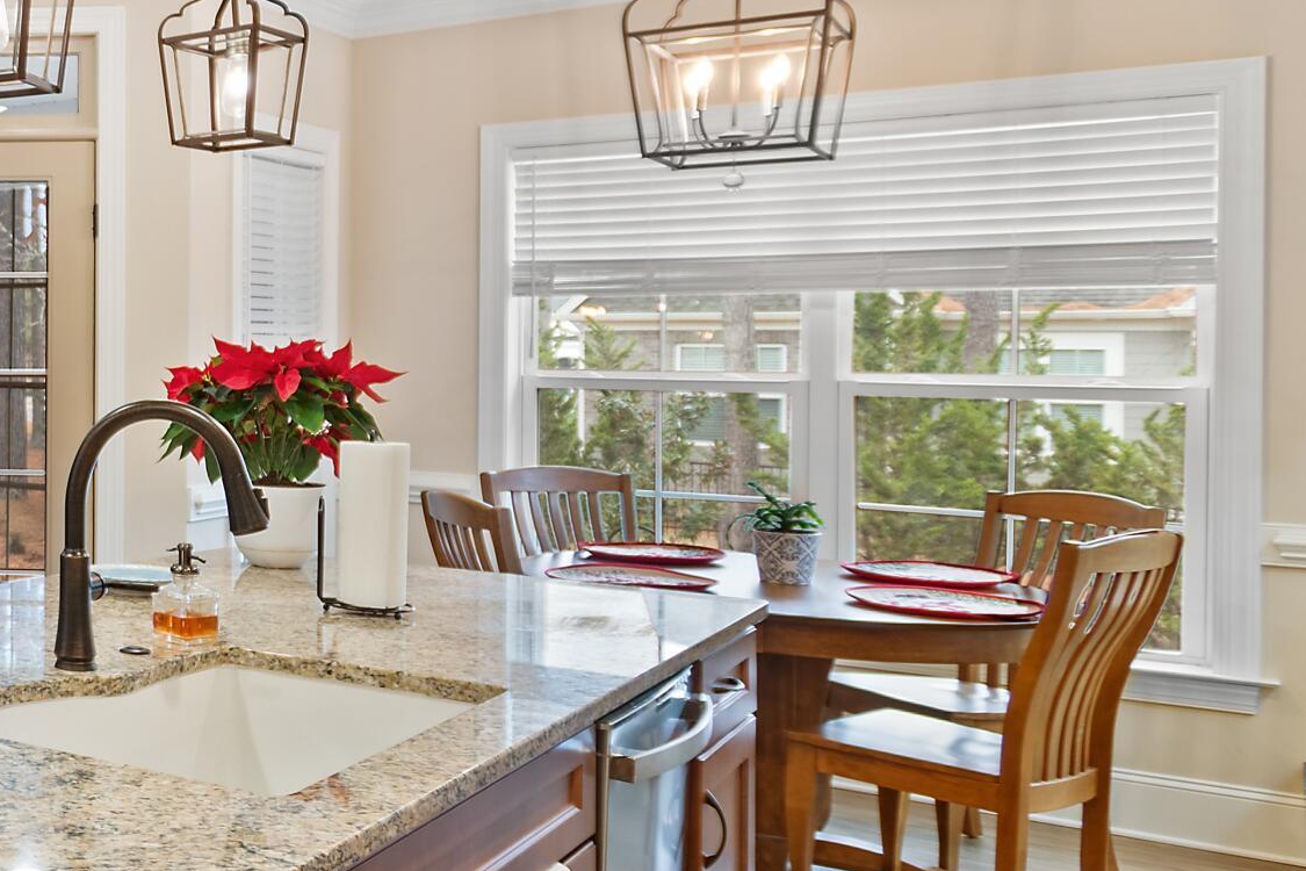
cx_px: -366
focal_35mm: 40
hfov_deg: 34.9
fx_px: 1451
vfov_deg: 33.3
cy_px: 336
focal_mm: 10
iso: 100
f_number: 4.5
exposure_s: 1/2
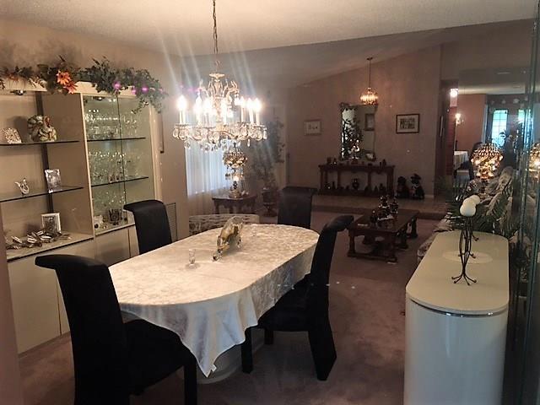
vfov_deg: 48.2
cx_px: 270
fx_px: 452
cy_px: 202
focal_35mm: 29
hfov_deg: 61.7
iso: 32
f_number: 2.2
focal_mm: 4.15
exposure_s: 1/30
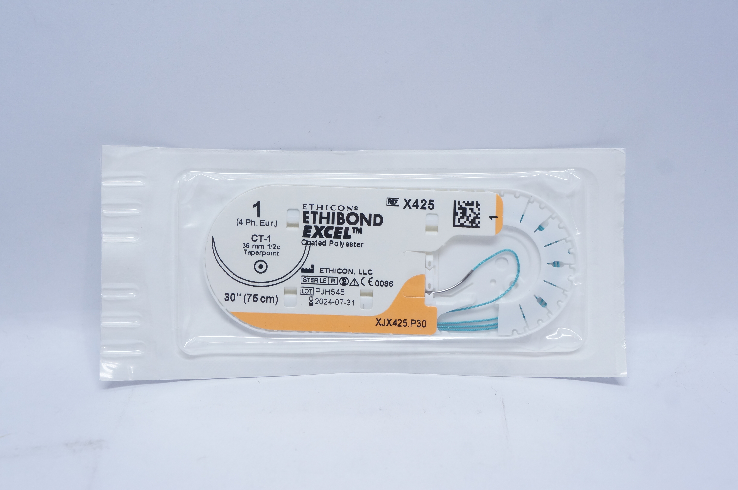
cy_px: 245
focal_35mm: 45
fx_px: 922
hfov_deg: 43.6
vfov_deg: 29.8
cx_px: 369
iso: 800
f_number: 7.1
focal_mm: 30
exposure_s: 1/60
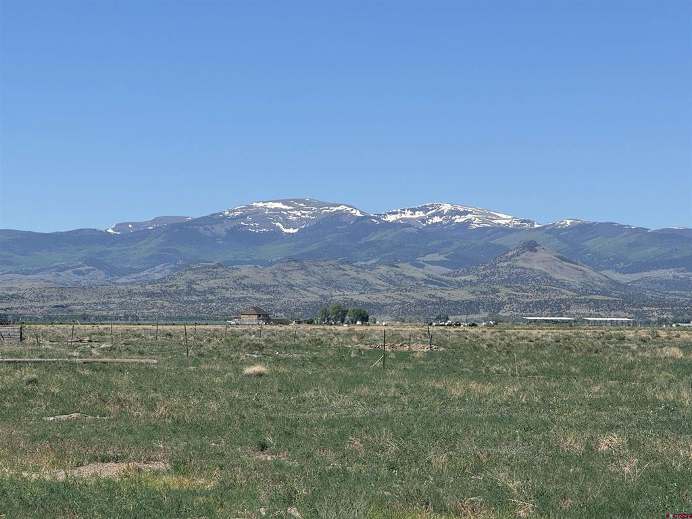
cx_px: 346
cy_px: 260
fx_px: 2399
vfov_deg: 12.3
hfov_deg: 16.4
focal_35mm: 120
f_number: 2.8
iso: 50
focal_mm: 15.66
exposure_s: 1/1969
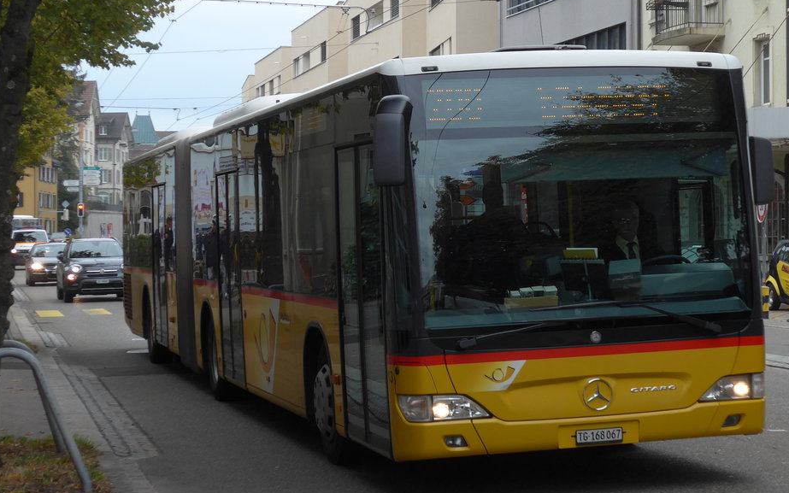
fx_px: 1957
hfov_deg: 22.8
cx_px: 480
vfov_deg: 14.4
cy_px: 213
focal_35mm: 91
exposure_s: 1/250
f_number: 3.9
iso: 160
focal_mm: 13.4
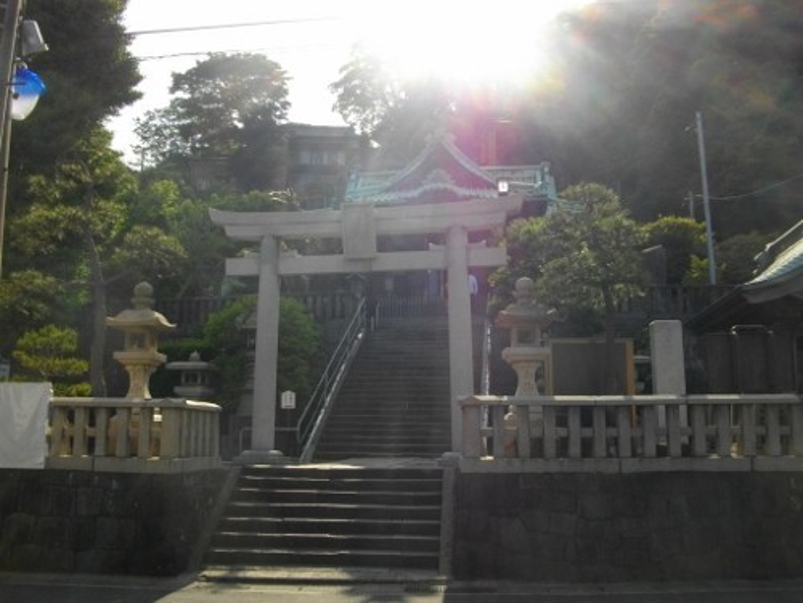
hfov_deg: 56.8
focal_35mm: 32
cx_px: 402
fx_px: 742
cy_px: 302
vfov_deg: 44.2
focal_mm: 5.7
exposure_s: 1/400
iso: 100
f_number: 5.5
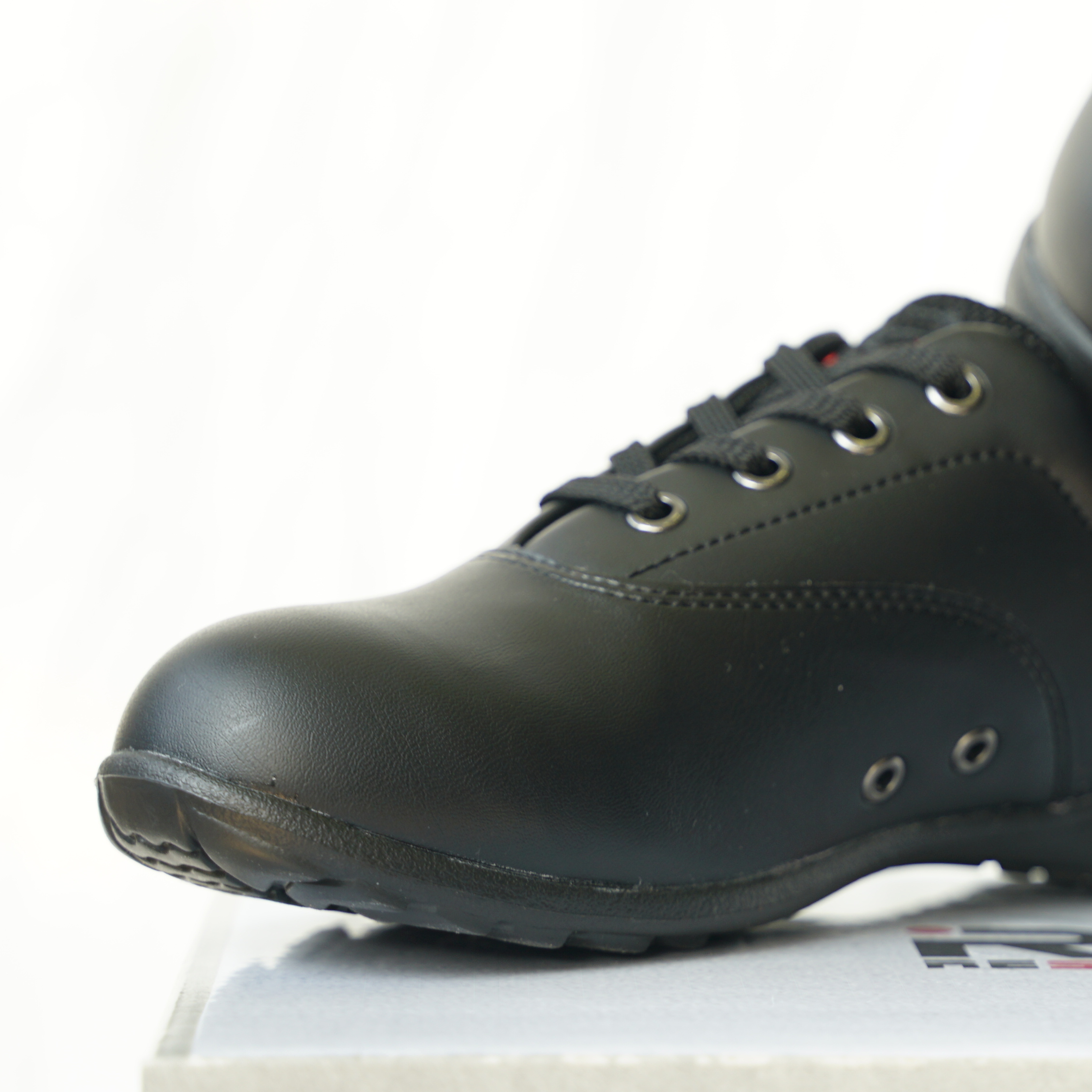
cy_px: 434
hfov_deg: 12.6
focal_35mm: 137
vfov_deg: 12.7
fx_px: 4890
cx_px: 1127
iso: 200
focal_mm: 71
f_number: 3.5
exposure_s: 1/100
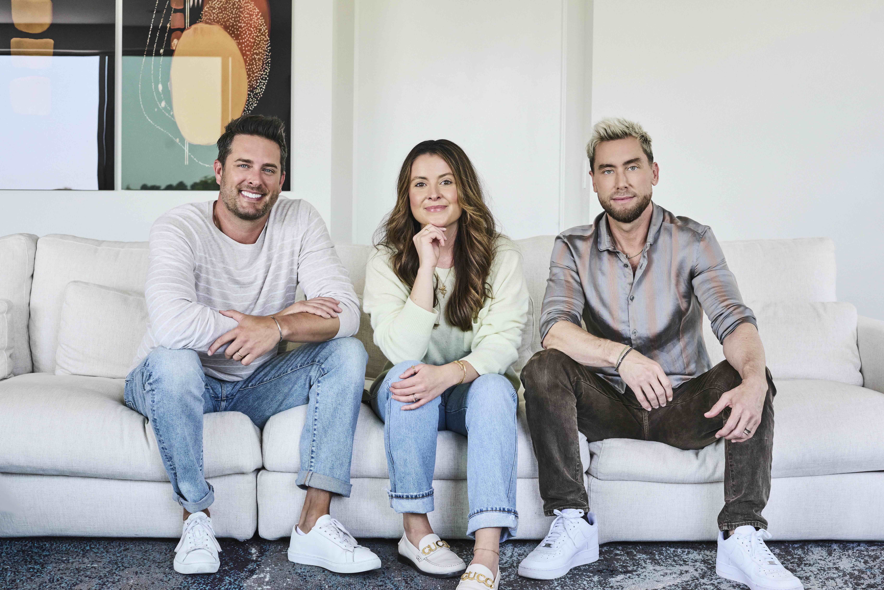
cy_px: 295
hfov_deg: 39.6
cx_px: 442
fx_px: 1228
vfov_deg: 27.0
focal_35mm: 50
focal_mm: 50
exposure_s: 1/200
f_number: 5.6
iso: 500
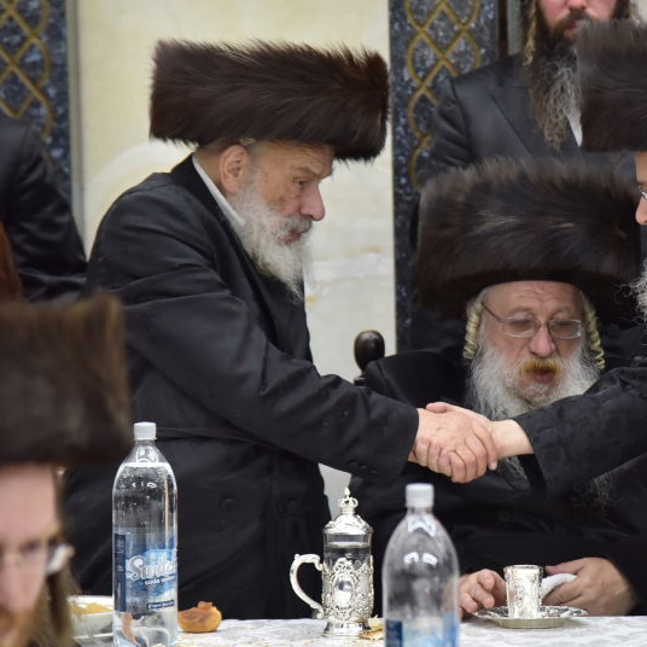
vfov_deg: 9.0
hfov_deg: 9.0
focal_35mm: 195
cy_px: 307
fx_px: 4124
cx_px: 495
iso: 1250
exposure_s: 1/250
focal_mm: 120
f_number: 4
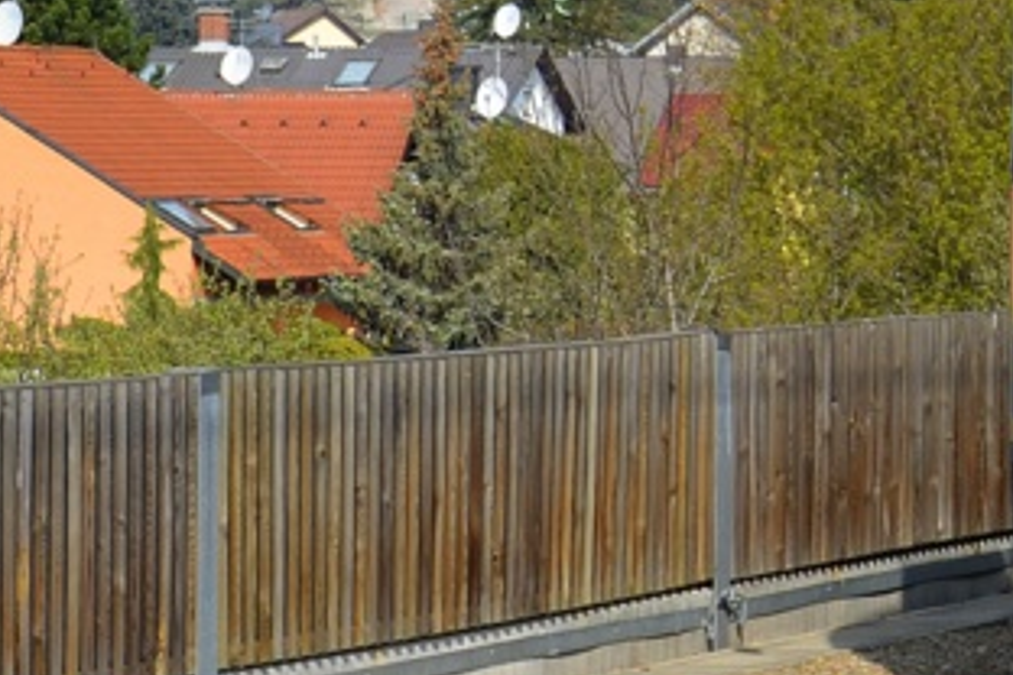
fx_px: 6162
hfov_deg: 9.3
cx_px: 971
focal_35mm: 219
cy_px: -11
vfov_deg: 6.3
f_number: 8
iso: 100
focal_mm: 38
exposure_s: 1/250
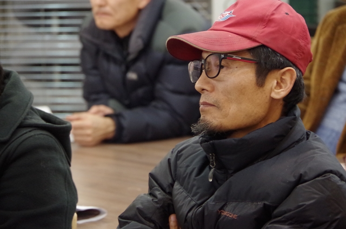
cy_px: 114
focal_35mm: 202
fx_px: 1938
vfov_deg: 6.8
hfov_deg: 10.2
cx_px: 173
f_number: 5.6
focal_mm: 135
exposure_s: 1/20
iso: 3200
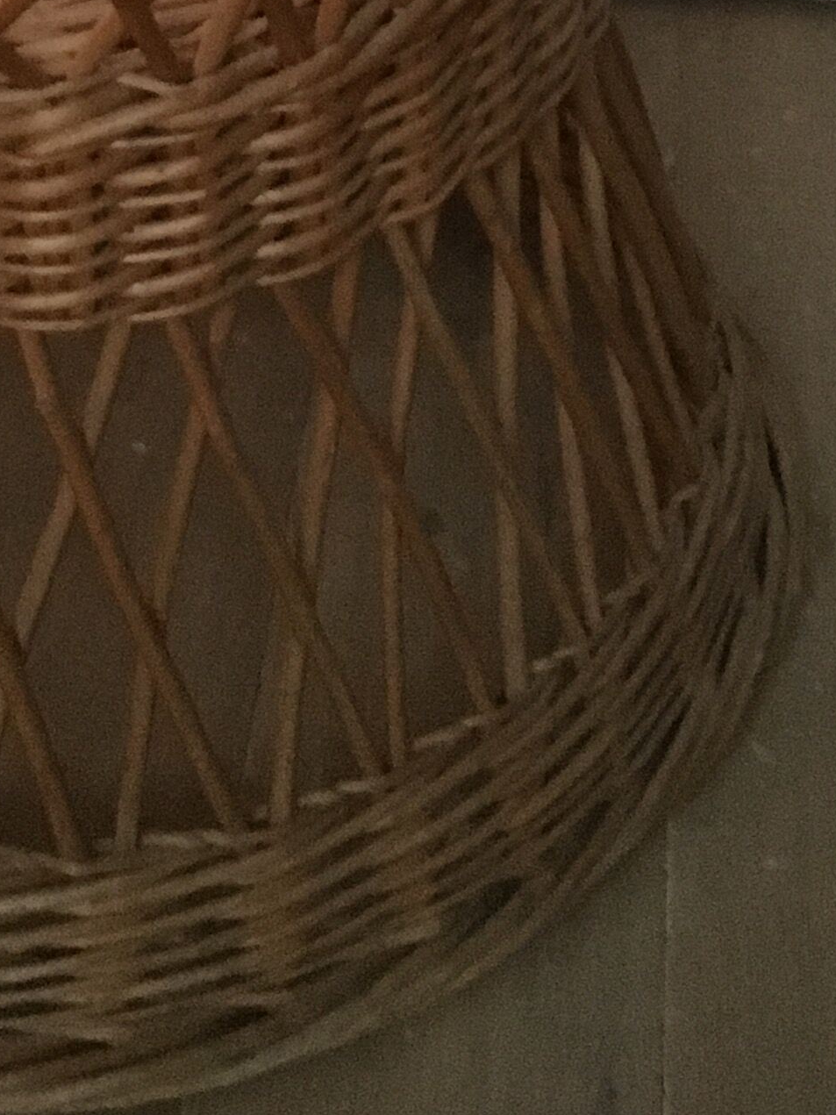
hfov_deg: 15.9
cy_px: -399
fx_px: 2963
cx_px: 125
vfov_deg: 19.4
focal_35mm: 92
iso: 640
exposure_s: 1/17
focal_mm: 4.15
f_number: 2.2
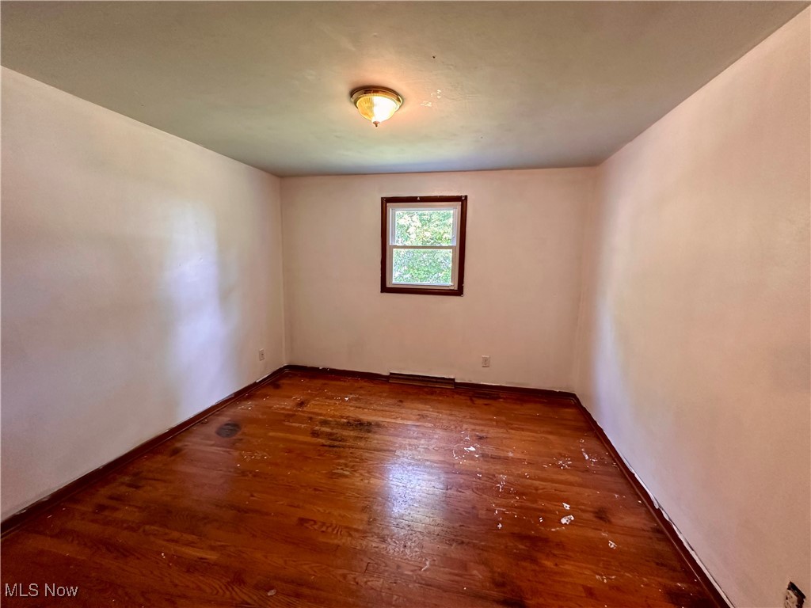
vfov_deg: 85.7
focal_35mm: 14
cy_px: 304
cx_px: 406
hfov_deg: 102.1
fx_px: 328
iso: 250
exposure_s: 1/60
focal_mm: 2.22
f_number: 2.2
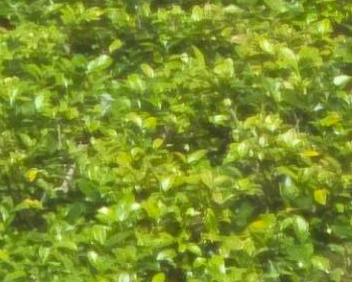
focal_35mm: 554
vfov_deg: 2.7
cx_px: 569
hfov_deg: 3.5
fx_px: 5771
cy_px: -630
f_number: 2.4
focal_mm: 7.9
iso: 50
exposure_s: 1/1445
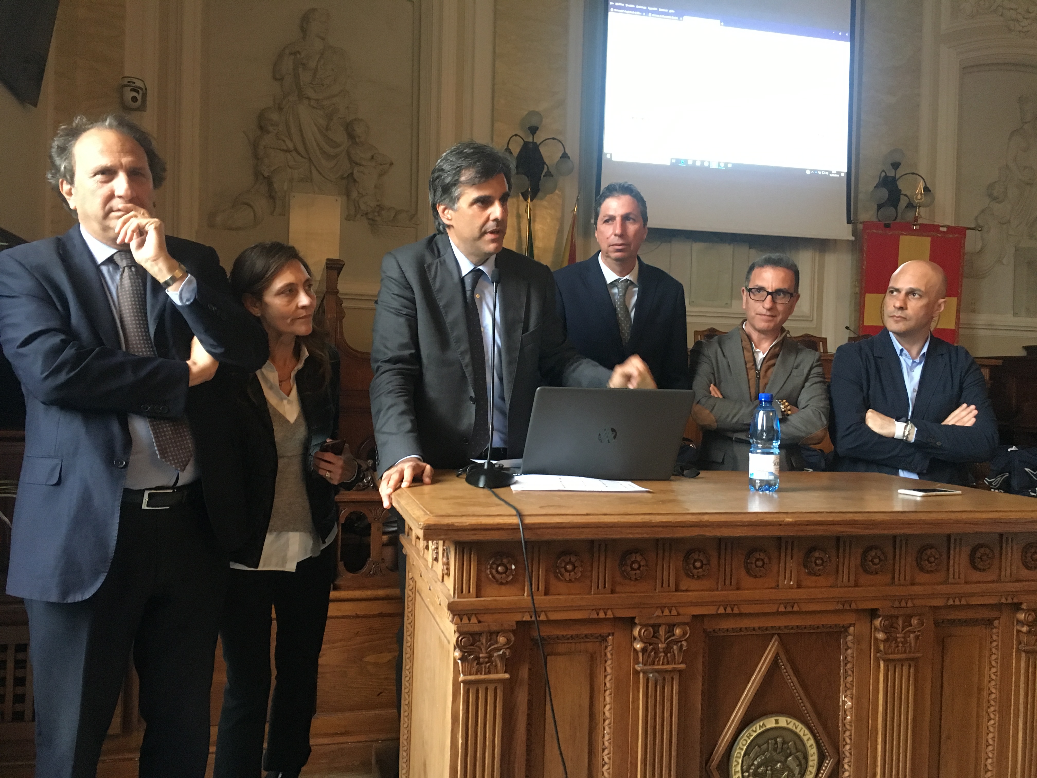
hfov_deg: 61.7
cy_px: 389
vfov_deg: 48.2
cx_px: 518
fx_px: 869
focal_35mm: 29
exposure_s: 1/25
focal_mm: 4.15
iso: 200
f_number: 2.2
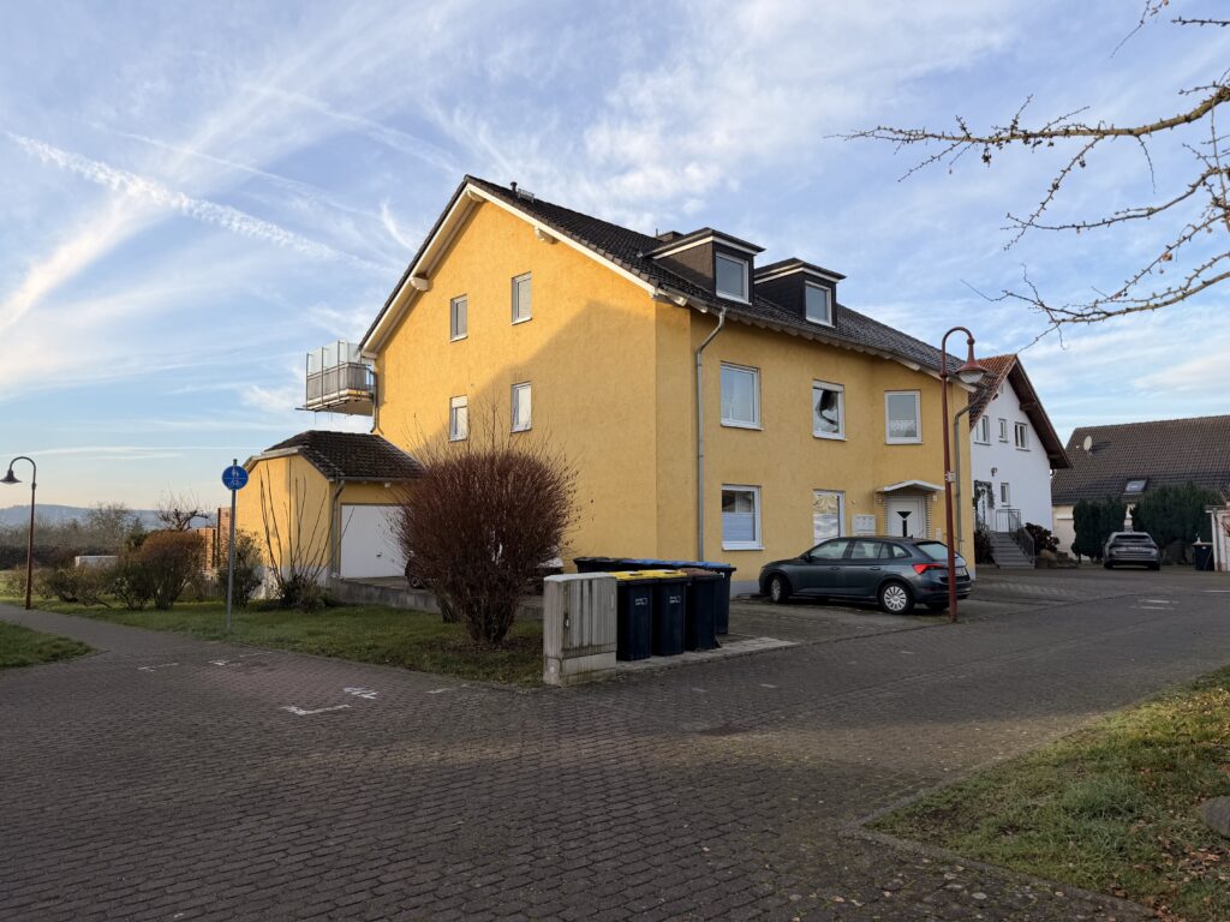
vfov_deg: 56.8
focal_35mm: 24
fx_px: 853
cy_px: 461
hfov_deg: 71.6
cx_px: 615
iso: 80
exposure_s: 1/2053
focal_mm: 6.76
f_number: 1.78
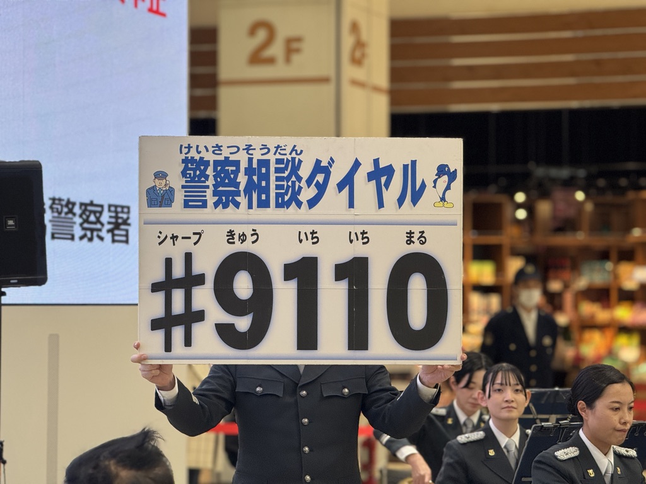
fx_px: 2239
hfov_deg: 16.4
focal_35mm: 120
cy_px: 242
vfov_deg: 12.3
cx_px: 323
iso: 200
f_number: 2.8
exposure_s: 1/99
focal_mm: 15.66
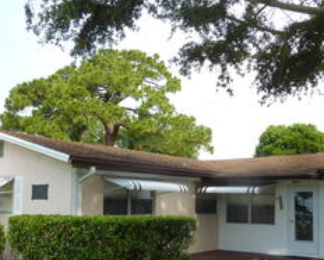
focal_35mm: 42
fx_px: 403
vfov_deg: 35.4
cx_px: 193
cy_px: 172
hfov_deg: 43.6
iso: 100
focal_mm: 4.1
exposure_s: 1/250
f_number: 4
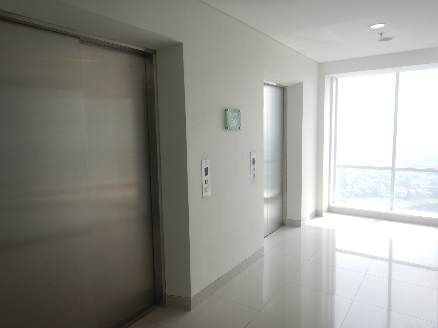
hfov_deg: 71.6
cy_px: 164
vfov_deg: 56.8
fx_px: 304
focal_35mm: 24
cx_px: 219
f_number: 2.8
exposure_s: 1/320
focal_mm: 4.3
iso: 125
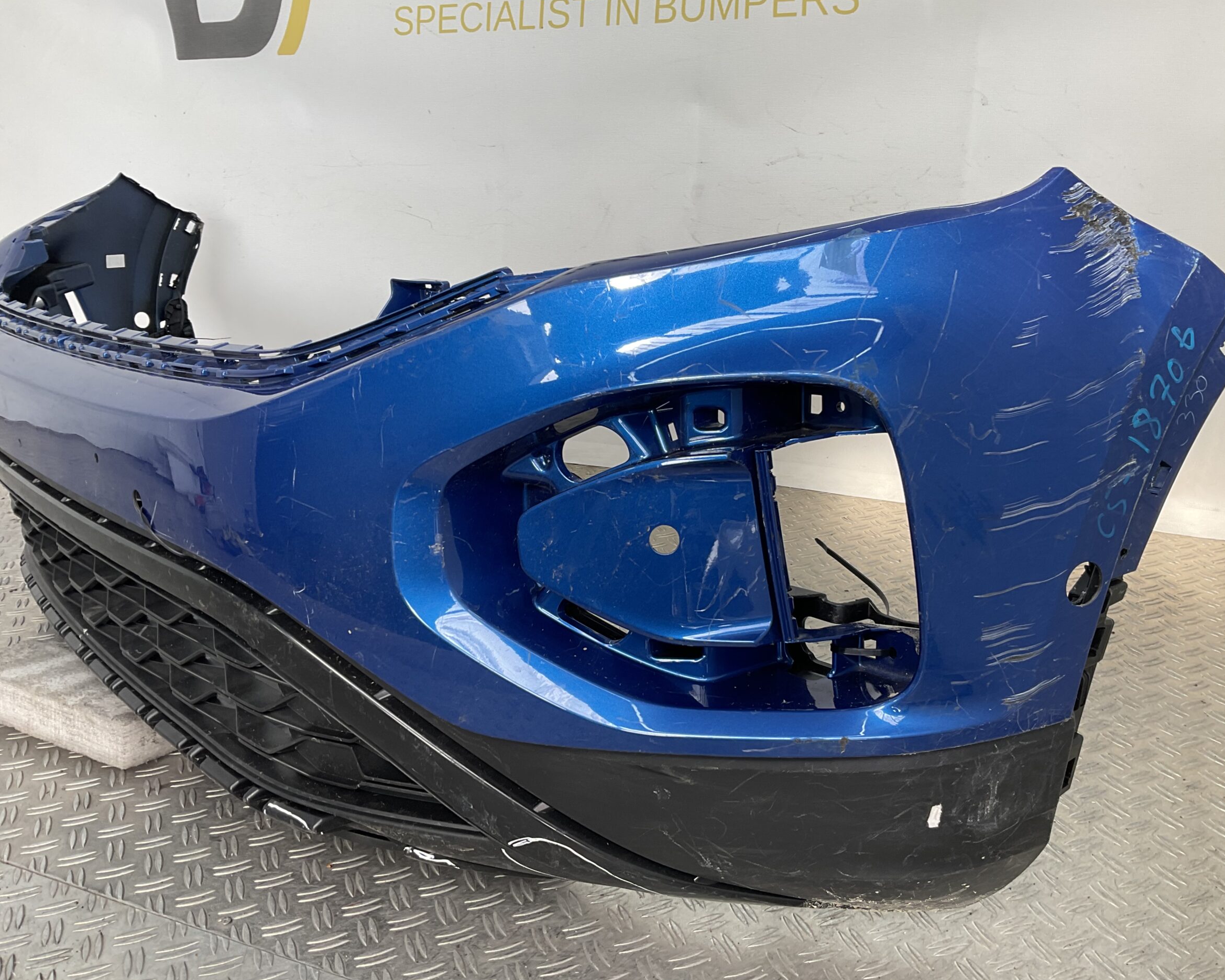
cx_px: 653
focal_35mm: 31
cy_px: 501
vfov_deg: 47.1
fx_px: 1124
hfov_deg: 57.1
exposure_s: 1/122
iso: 16
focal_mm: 3
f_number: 1.8
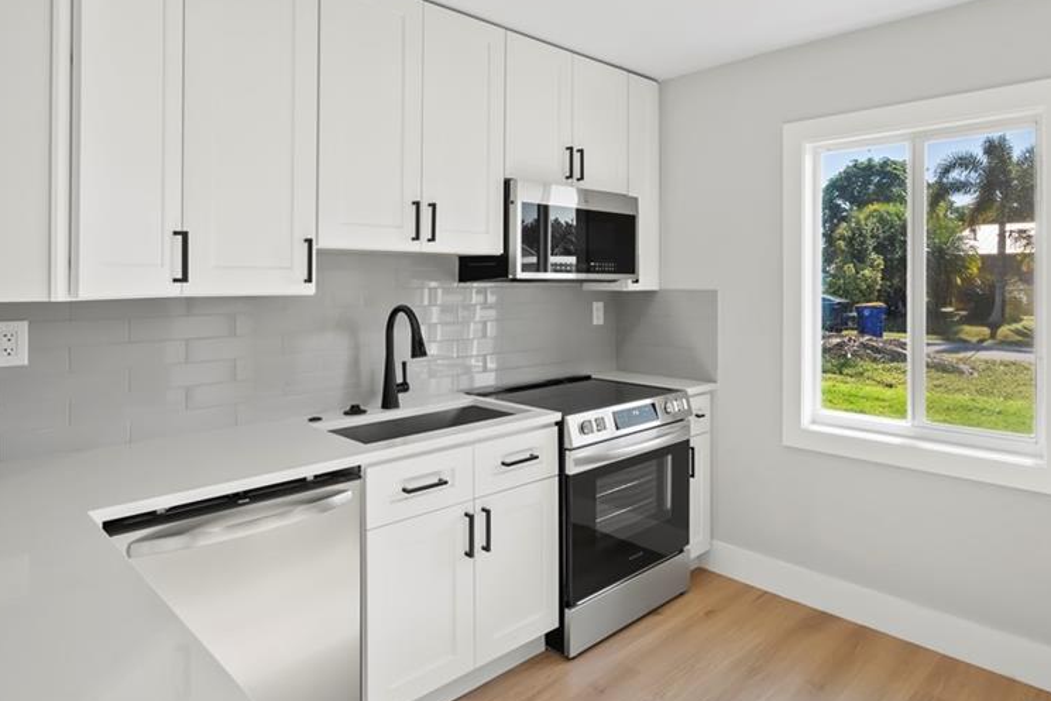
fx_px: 642
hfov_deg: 78.2
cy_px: 287
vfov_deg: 56.9
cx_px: 595
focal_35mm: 22
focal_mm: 16
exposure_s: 1/20
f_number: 8
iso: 1600
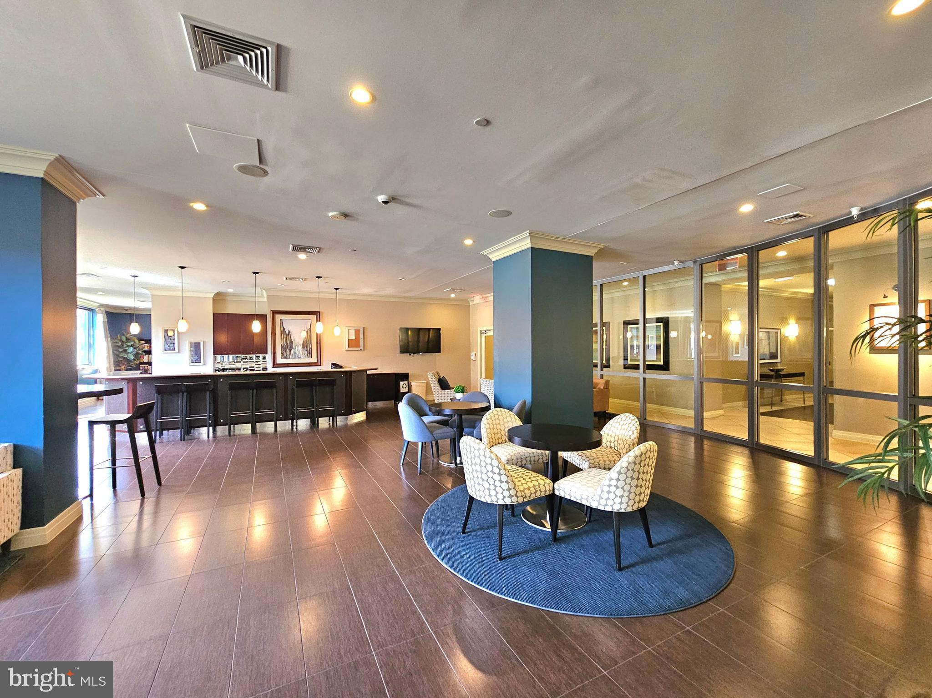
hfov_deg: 106.2
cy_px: 349
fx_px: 350
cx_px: 466
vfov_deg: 89.9
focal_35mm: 13
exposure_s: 1/30
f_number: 2.2
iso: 400
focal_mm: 2.2
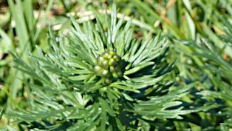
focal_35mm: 570
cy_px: 243
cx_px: 287
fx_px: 3508
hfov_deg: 3.8
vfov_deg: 2.1
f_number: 4.5
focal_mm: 22.5
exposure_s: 1/200
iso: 80
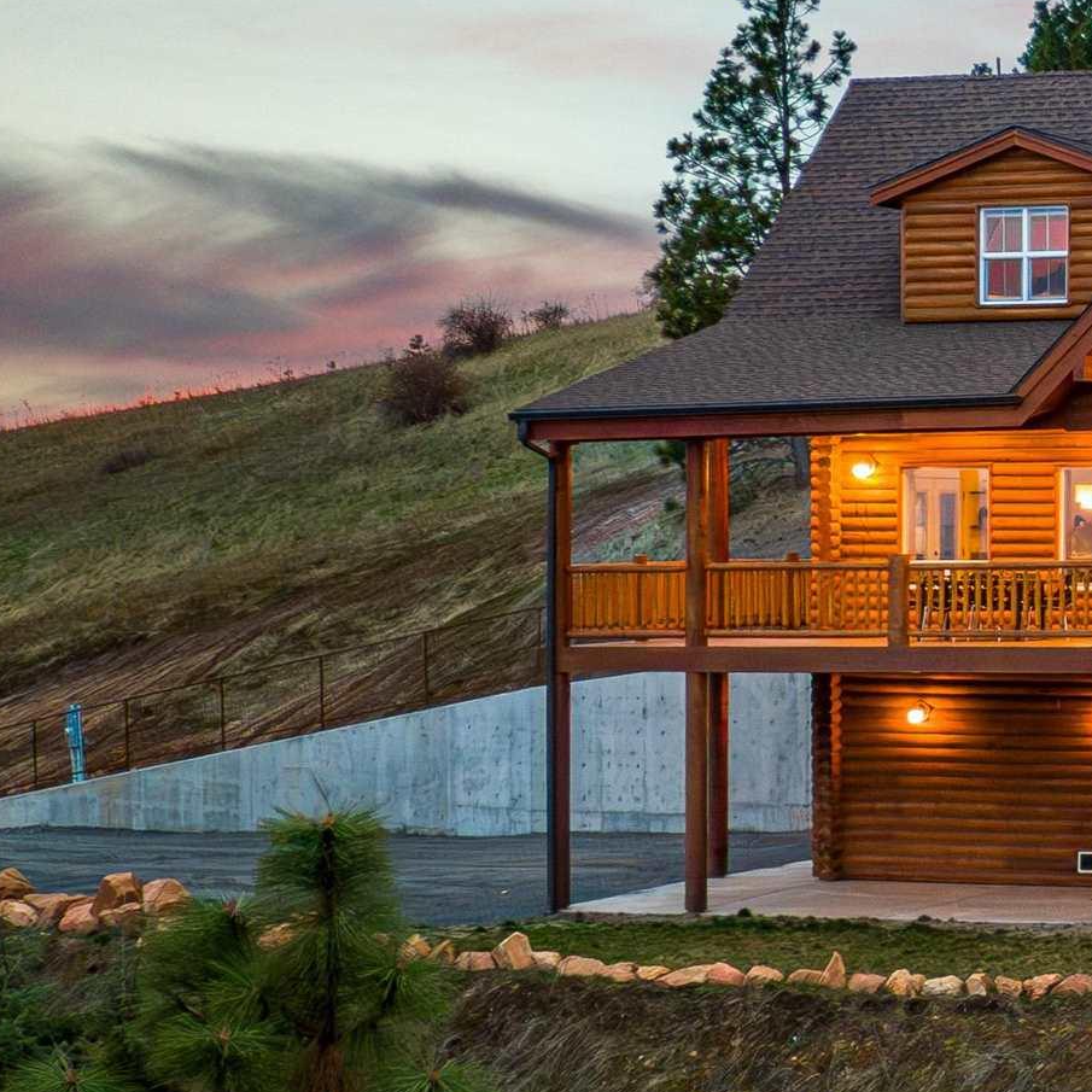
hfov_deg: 15.0
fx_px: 3962
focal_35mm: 111
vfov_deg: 15.7
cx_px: 1419
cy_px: 529
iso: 320
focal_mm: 6.35
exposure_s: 1/15
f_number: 3.4
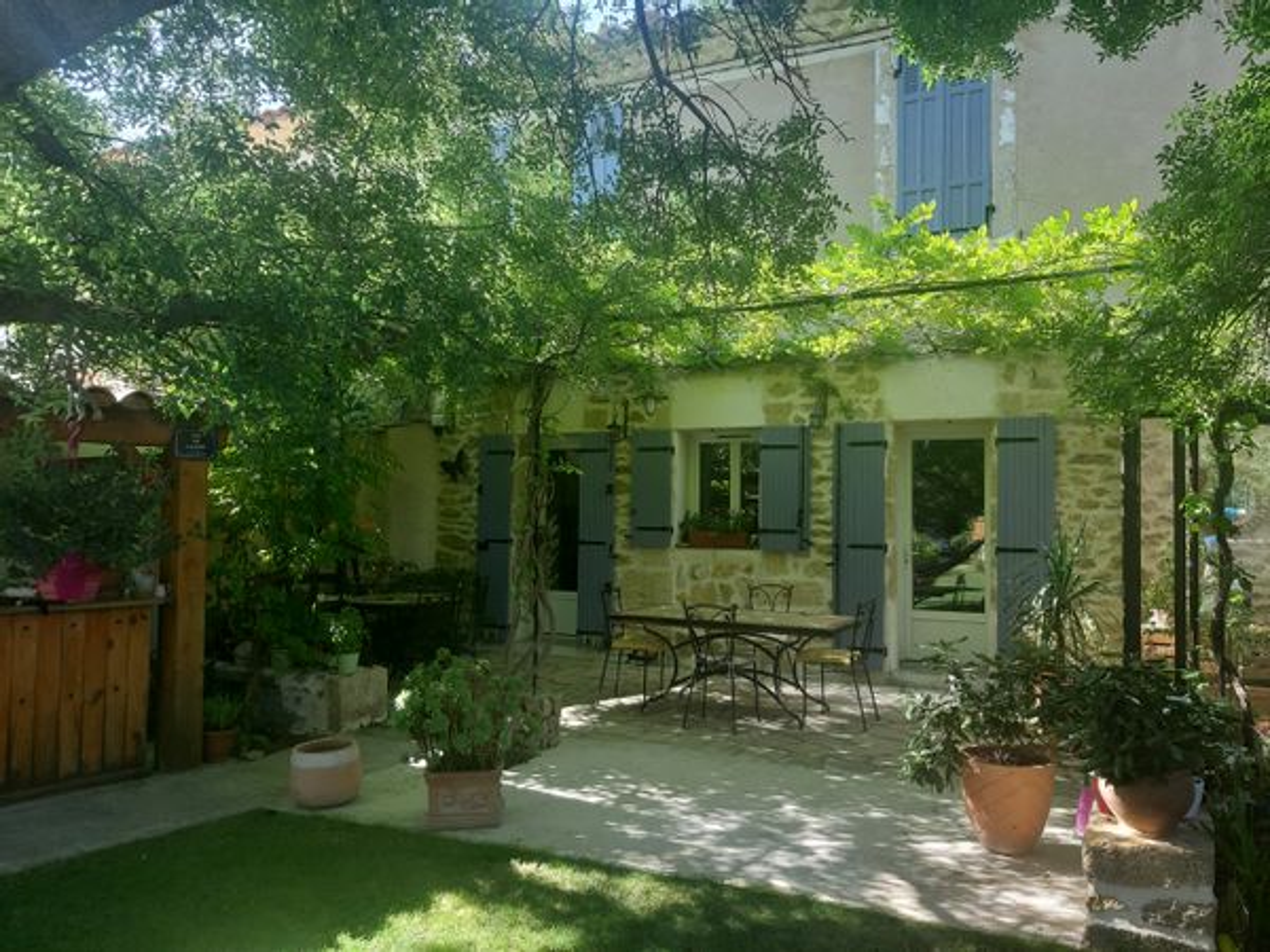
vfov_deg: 51.4
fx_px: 991
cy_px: 476
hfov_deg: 65.3
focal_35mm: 27
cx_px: 635
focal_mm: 3.93
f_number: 1.7
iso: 40
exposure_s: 1/100
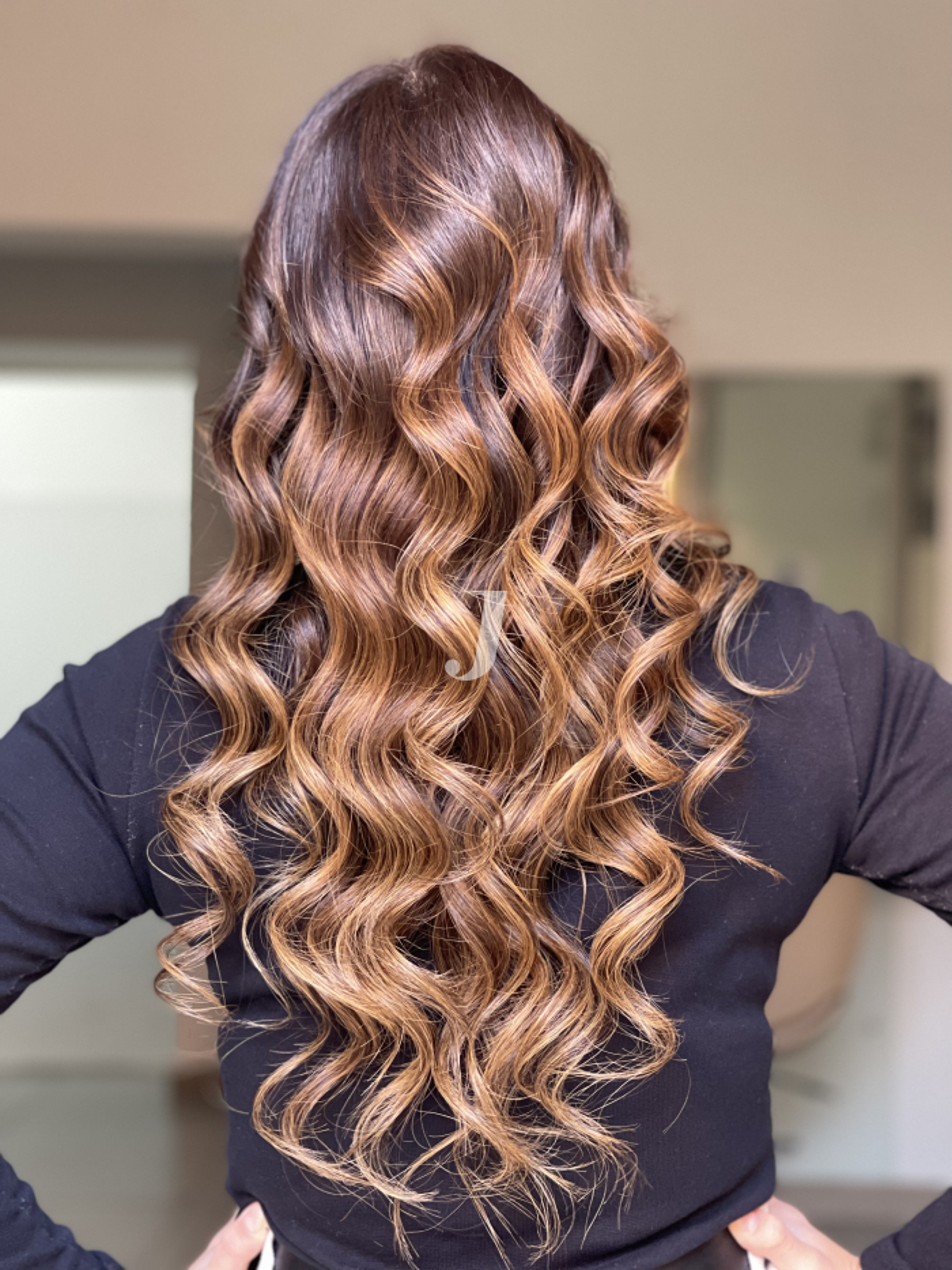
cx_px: 476
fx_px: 2346
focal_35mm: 64
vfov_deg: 30.3
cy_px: 635
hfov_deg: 22.9
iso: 200
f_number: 2.2
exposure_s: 1/40
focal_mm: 7.5
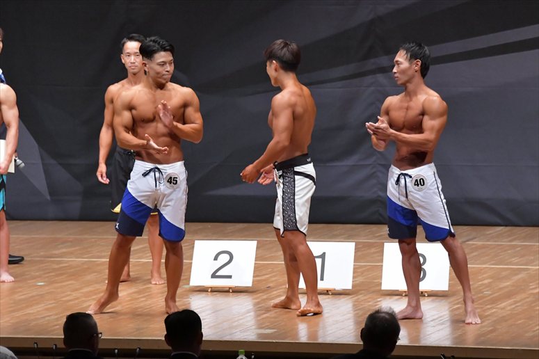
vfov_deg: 5.7
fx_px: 3592
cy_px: 180
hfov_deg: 8.6
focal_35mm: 240
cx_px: 270
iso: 8000
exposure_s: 1/400
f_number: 5.6
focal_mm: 160
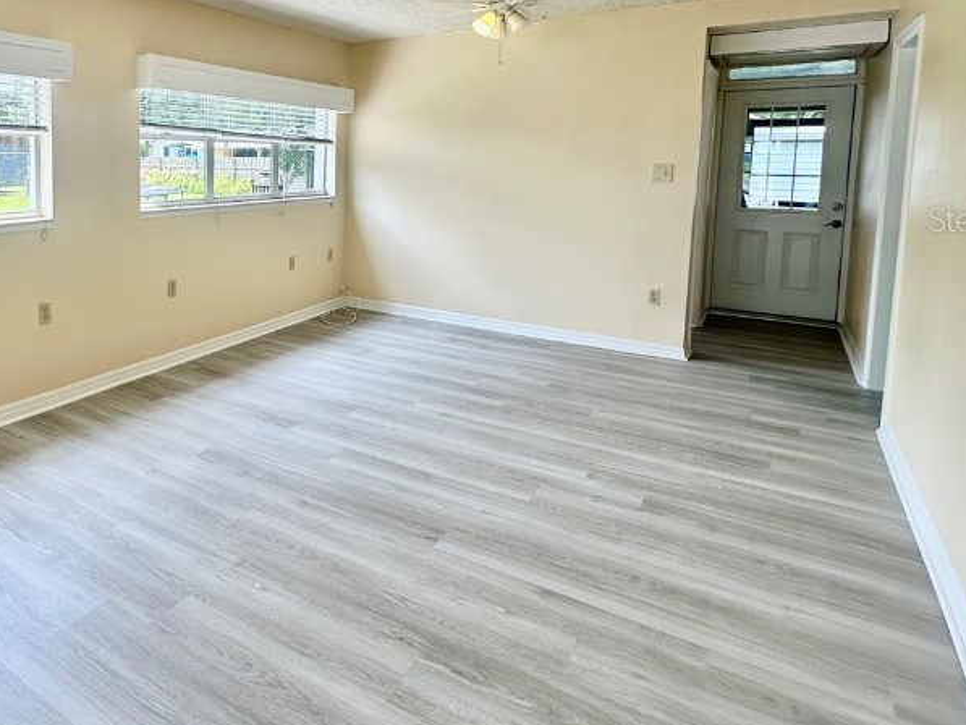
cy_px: 218
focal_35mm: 24
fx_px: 670
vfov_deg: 55.2
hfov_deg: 67.5
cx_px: 252
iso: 40
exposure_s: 1/186
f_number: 2.2
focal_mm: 2.22
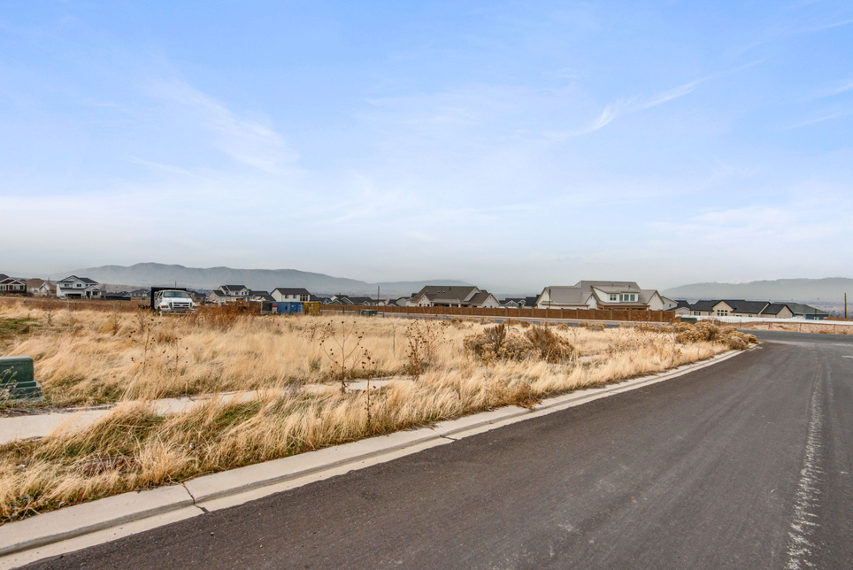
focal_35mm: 17
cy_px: 296
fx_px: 403
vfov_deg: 70.5
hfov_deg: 93.2
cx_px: 405
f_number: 11
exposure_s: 1/80
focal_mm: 16
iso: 250
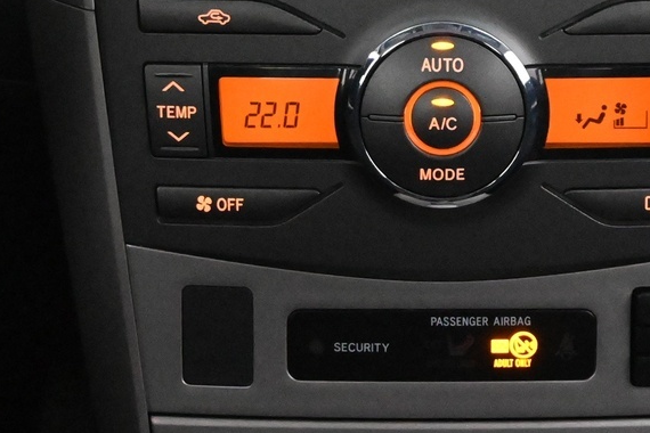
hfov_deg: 15.7
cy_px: -134
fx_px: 2349
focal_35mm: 130
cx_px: 444
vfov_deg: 10.3
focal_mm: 30.5
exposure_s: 1/50
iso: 11400
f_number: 4.8
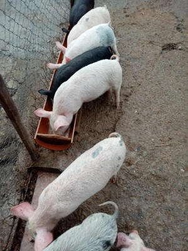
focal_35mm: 26
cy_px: 126
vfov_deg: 67.3
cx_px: 94
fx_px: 188
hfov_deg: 53.1
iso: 199
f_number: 1.8
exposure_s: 1/100
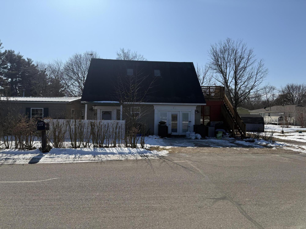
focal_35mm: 24
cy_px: 114
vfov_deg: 56.8
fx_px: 212
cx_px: 153
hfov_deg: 71.6
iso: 125
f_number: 1.78
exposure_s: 1/6711
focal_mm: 6.76
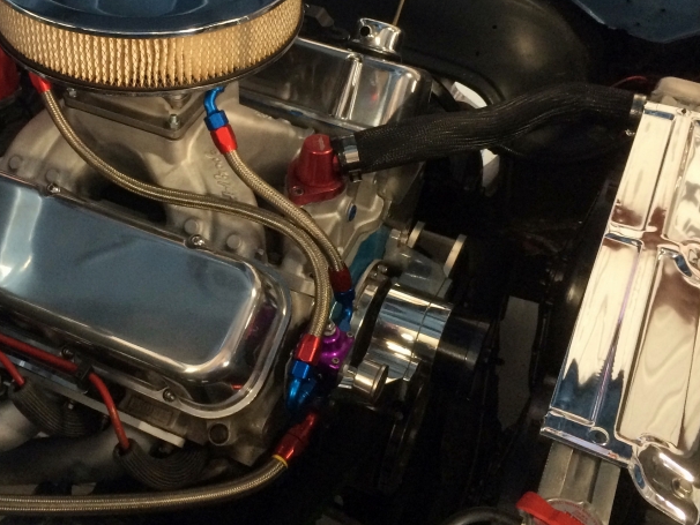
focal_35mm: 49
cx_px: 214
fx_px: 991
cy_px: 144
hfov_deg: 38.3
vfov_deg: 29.3
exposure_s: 1/30
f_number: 2.2
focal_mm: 4.15
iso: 160
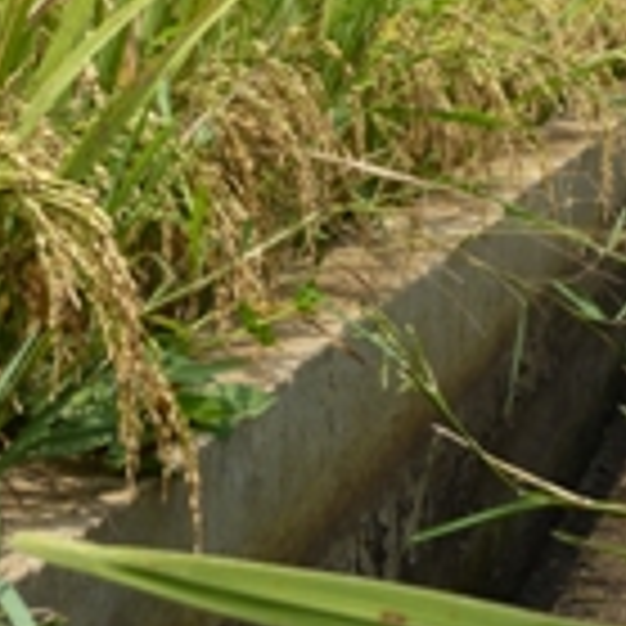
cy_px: 194
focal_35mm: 114
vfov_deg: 15.2
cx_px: 603
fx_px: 2332
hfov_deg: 15.1
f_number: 4.5
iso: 80
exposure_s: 1/500
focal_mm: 6.5
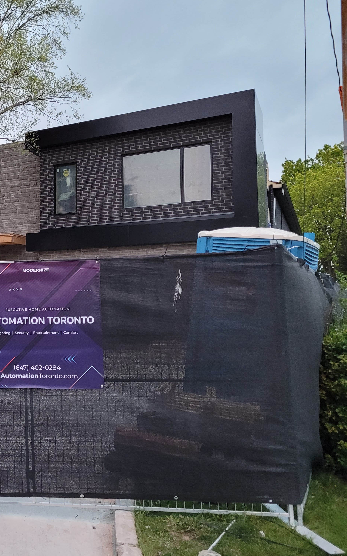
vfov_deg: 52.7
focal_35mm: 37
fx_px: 560
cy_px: 278
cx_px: -26
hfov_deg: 31.0
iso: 400
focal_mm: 5.4
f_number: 1.8
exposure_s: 1/39
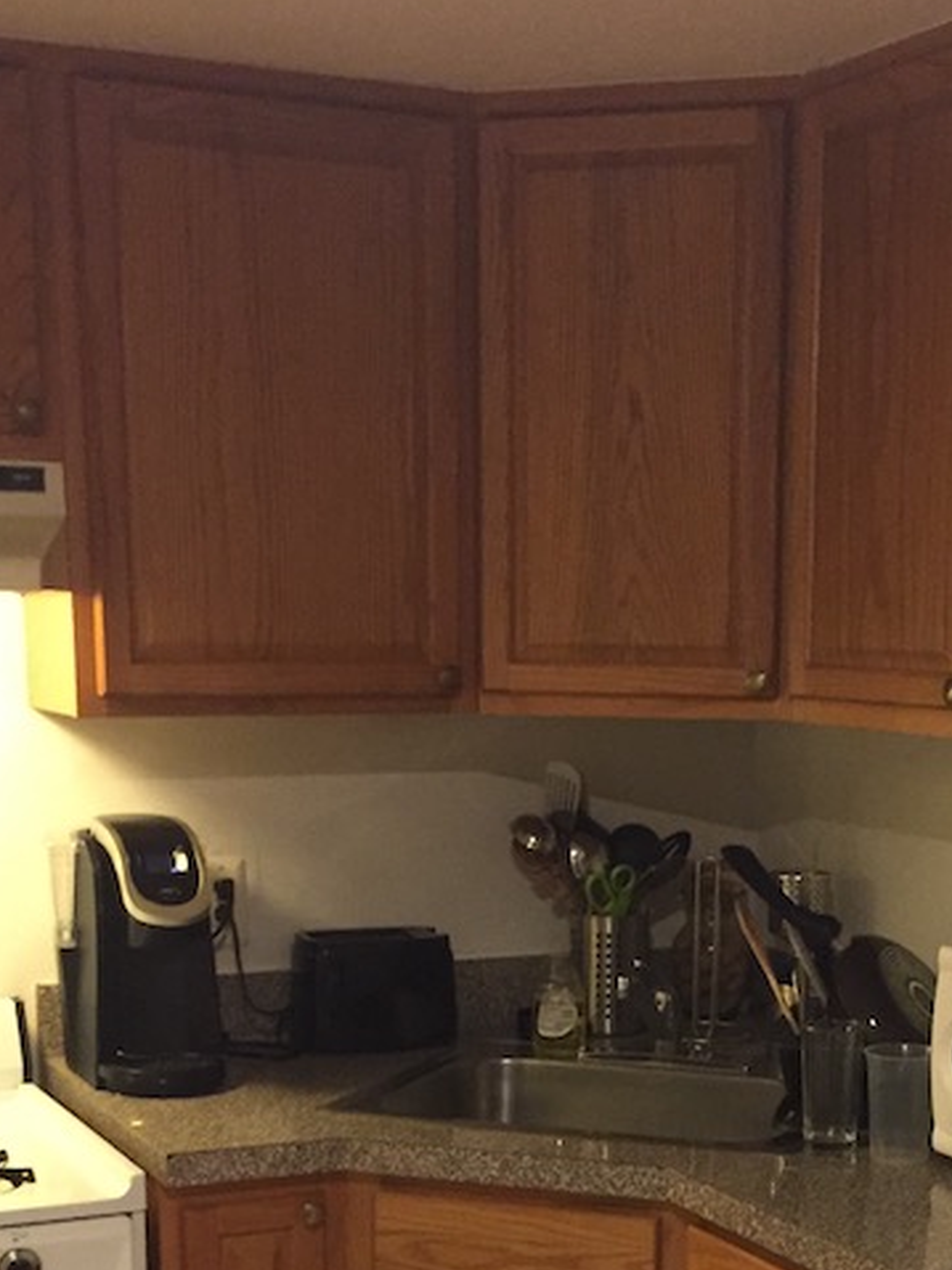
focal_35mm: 62
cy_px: 1114
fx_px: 2274
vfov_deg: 30.0
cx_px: 655
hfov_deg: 23.5
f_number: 2.2
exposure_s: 1/20
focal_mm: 4.15
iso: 250
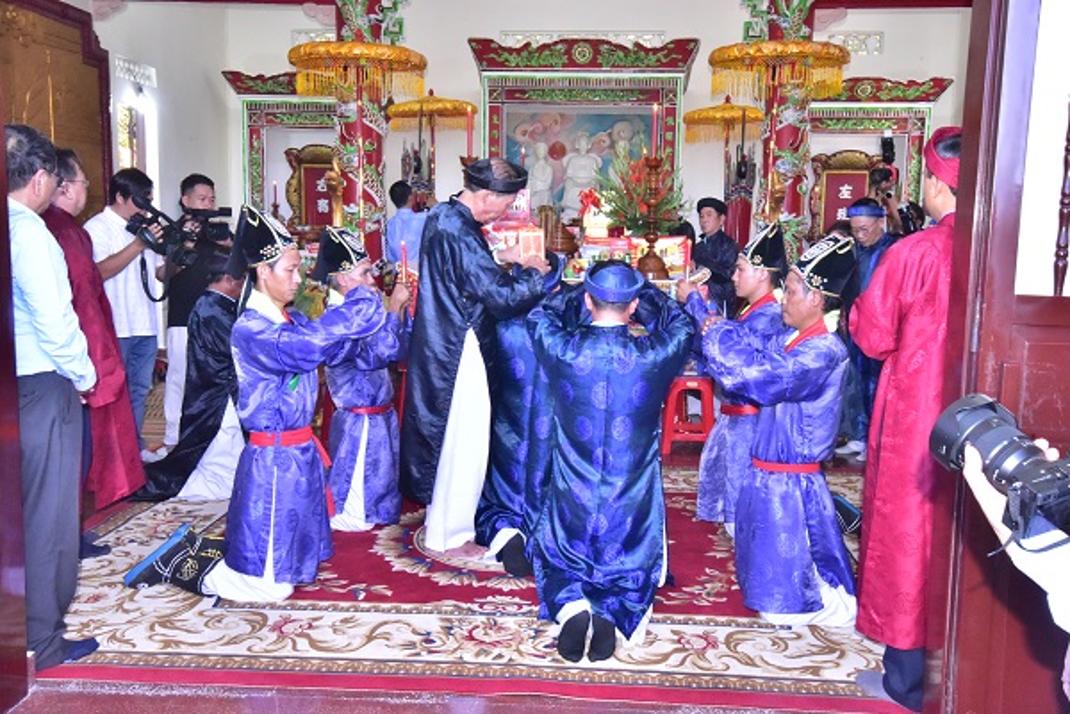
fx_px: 1040
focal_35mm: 35
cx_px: 535
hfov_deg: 54.4
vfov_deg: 37.9
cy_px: 357
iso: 7200
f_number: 20
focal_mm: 35
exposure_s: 1/60
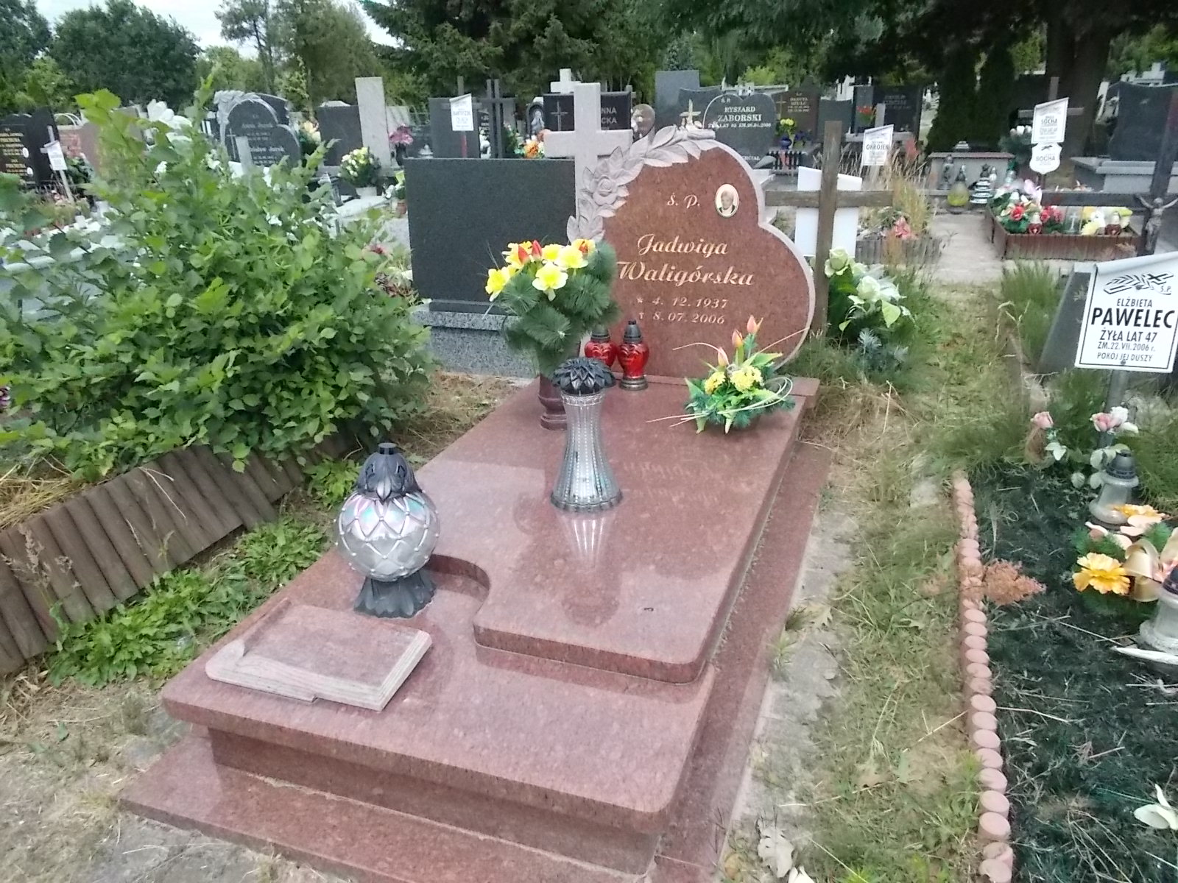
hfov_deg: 67.3
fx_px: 885
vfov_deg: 53.1
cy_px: 442
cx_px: 589
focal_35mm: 26
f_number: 8
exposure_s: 1/400
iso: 400
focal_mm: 4.6
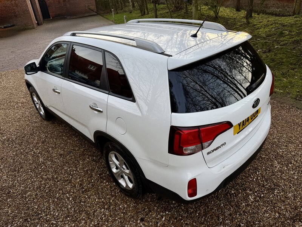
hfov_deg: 71.6
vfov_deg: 56.8
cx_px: 151
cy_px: 114
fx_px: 209
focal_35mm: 24
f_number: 1.78
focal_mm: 6.76
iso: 80
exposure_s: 1/407
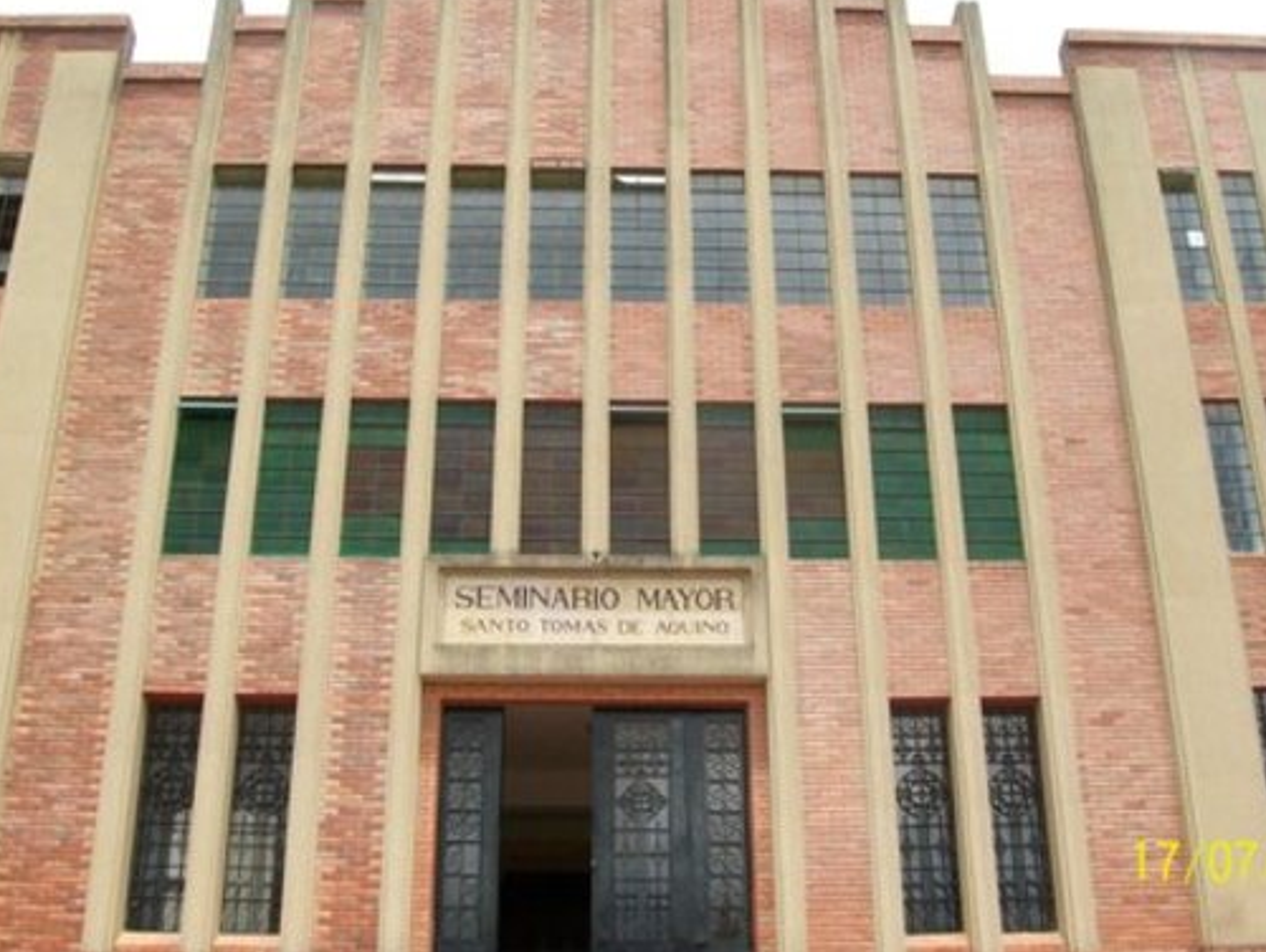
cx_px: 662
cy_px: 390
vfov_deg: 31.5
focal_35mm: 46
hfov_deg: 41.2
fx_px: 1684
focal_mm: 6
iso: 64
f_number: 4.8
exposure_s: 1/320
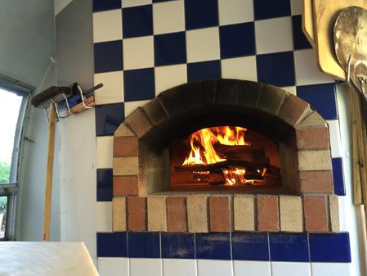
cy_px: 143
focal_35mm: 31
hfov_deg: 58.3
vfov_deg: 45.5
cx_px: 173
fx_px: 329
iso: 80
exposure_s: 1/30
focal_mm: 4.15
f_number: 2.2
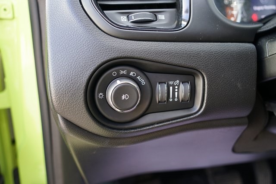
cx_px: 138
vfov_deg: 38.9
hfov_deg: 55.8
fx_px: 261
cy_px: 92
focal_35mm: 34
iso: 500
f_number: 4
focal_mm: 34
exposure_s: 1/60
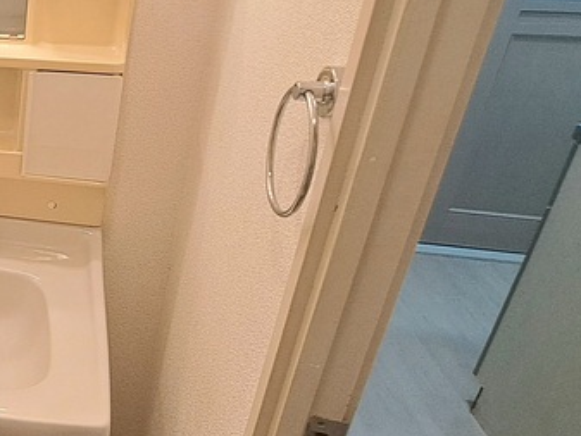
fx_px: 621
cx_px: -152
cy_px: 152
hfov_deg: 36.0
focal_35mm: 37
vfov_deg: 38.3
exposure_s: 1/40
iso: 64
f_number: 2.2
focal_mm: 1.74
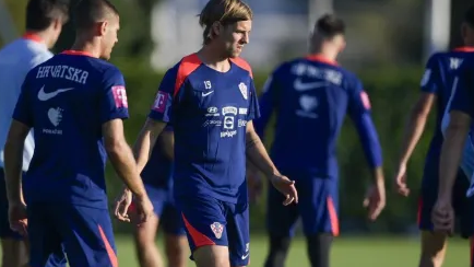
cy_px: 172
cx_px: 211
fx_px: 9224
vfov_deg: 1.7
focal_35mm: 734
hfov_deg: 2.9
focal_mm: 400
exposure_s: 1/3200
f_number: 2.8
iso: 100
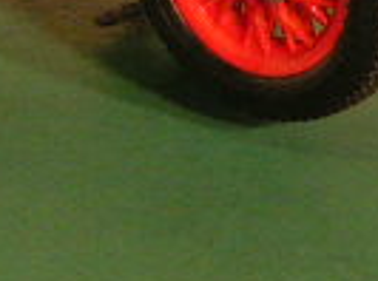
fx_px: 16346
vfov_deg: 1.0
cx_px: -151
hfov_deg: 1.3
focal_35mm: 1501
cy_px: -133
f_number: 3.5
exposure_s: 1/200
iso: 200
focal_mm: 47.6
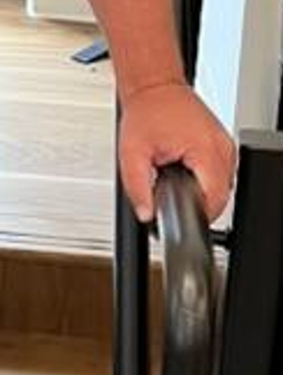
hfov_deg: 8.7
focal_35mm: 164
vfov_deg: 11.8
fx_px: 1783
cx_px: -204
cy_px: -81
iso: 125
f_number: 1.5
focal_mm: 5.7
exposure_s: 1/60
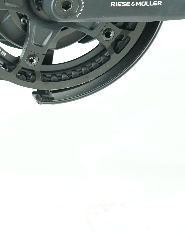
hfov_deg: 13.5
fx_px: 712
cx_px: -132
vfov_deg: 18.1
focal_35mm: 104
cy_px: 17
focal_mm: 31
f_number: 4
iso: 2500
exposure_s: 1/200
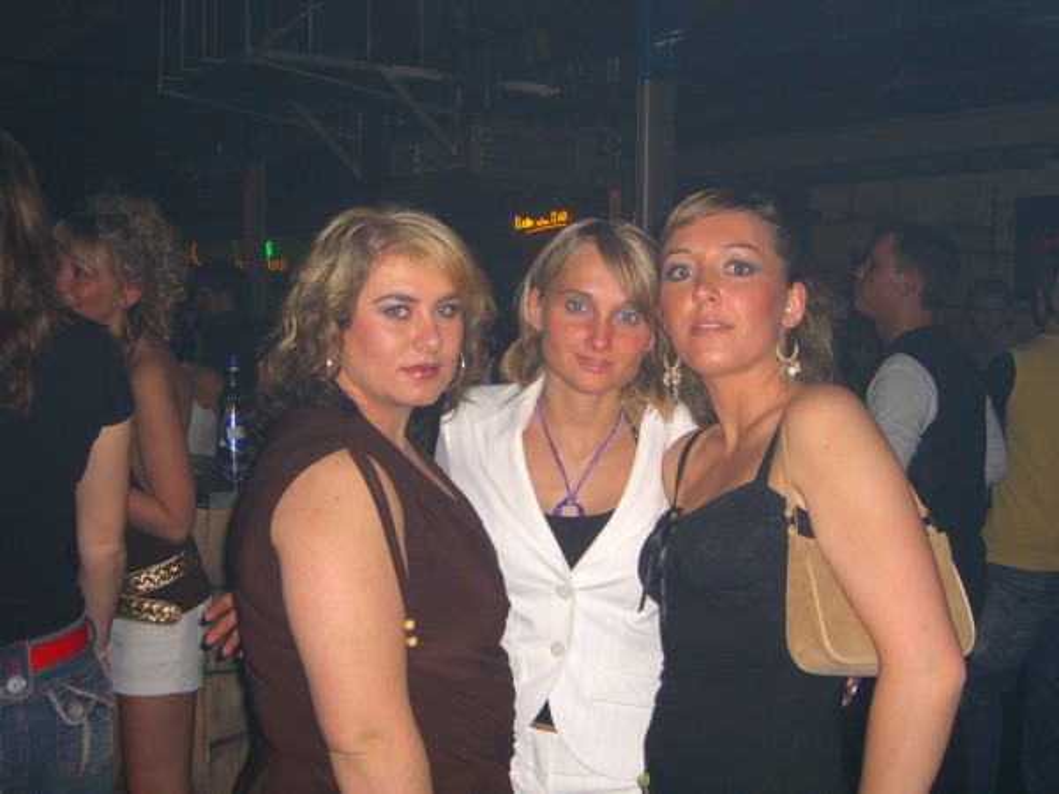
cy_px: 397
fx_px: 1407
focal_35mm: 46
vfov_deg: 31.5
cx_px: 530
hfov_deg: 41.2
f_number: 3.1
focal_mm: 9.5
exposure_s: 1/60
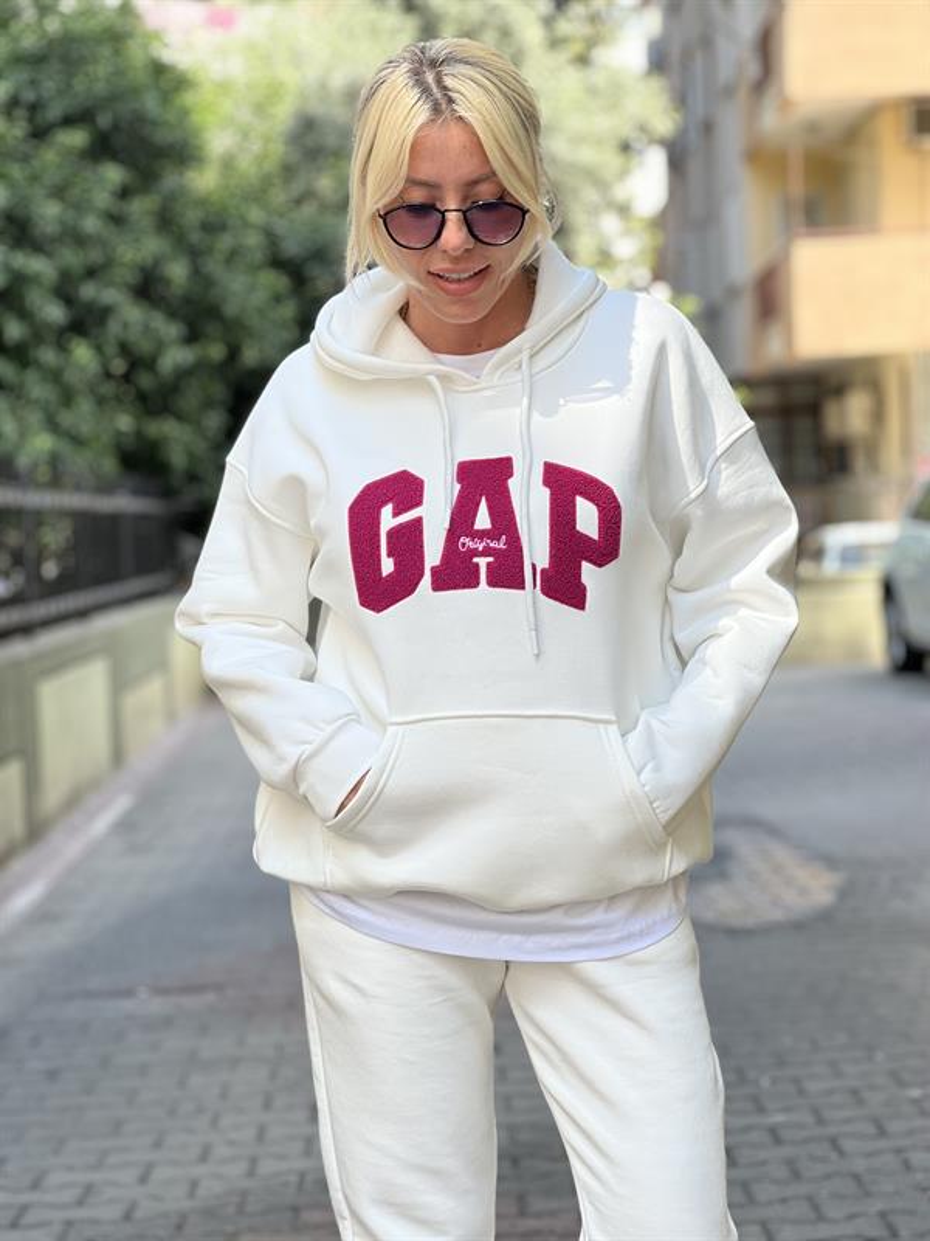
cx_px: 465
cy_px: 620
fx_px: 2758
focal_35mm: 77
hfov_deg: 19.1
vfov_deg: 25.3
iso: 32
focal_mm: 9
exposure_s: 1/121
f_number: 2.8
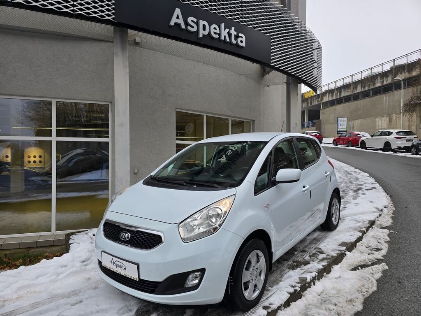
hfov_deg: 73.9
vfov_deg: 58.9
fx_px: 280
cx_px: 210
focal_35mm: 23
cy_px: 158
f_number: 1.7
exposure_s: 1/180
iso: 25
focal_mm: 6.3
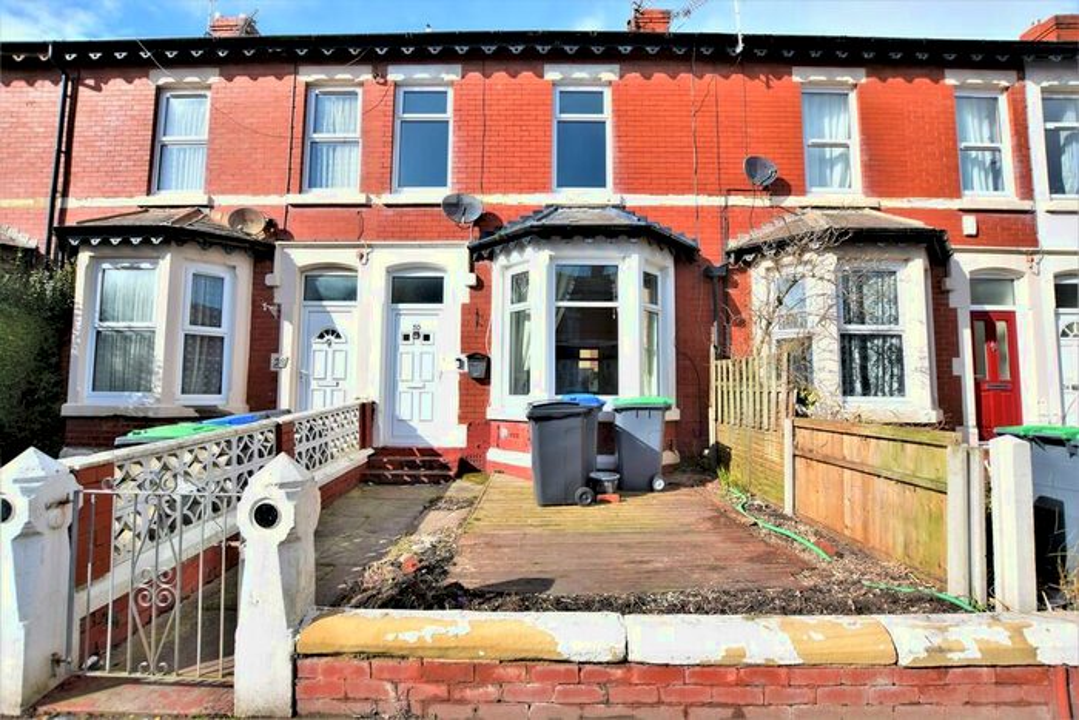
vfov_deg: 77.4
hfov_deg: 100.4
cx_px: 540
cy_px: 360
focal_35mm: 15
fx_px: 450
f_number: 5
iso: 100
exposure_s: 1/400
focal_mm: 10
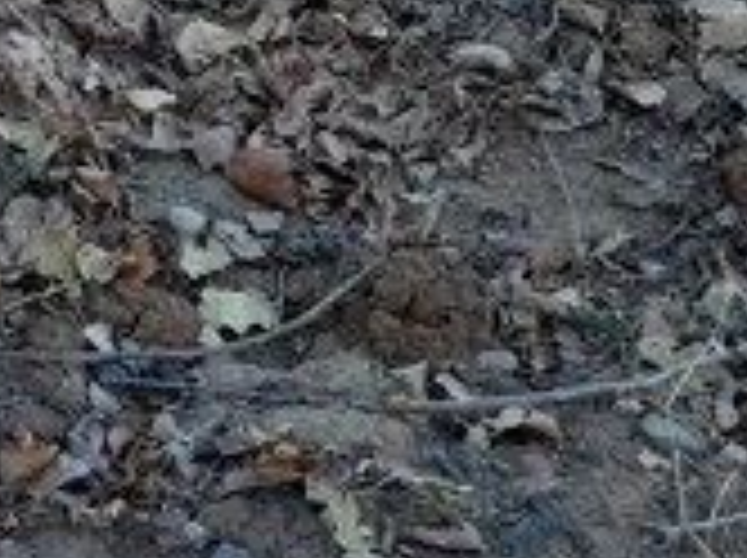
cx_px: -558
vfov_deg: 8.6
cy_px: -945
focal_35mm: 151
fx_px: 3254
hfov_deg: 12.1
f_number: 1.8
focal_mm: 5.23
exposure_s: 1/523
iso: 40
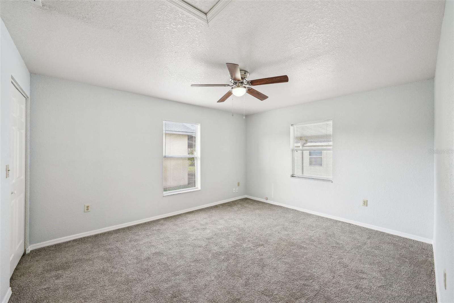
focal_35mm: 14
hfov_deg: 104.3
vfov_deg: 81.2
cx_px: 227
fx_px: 177
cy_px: 152
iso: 400
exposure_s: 1/40
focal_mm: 14
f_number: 8
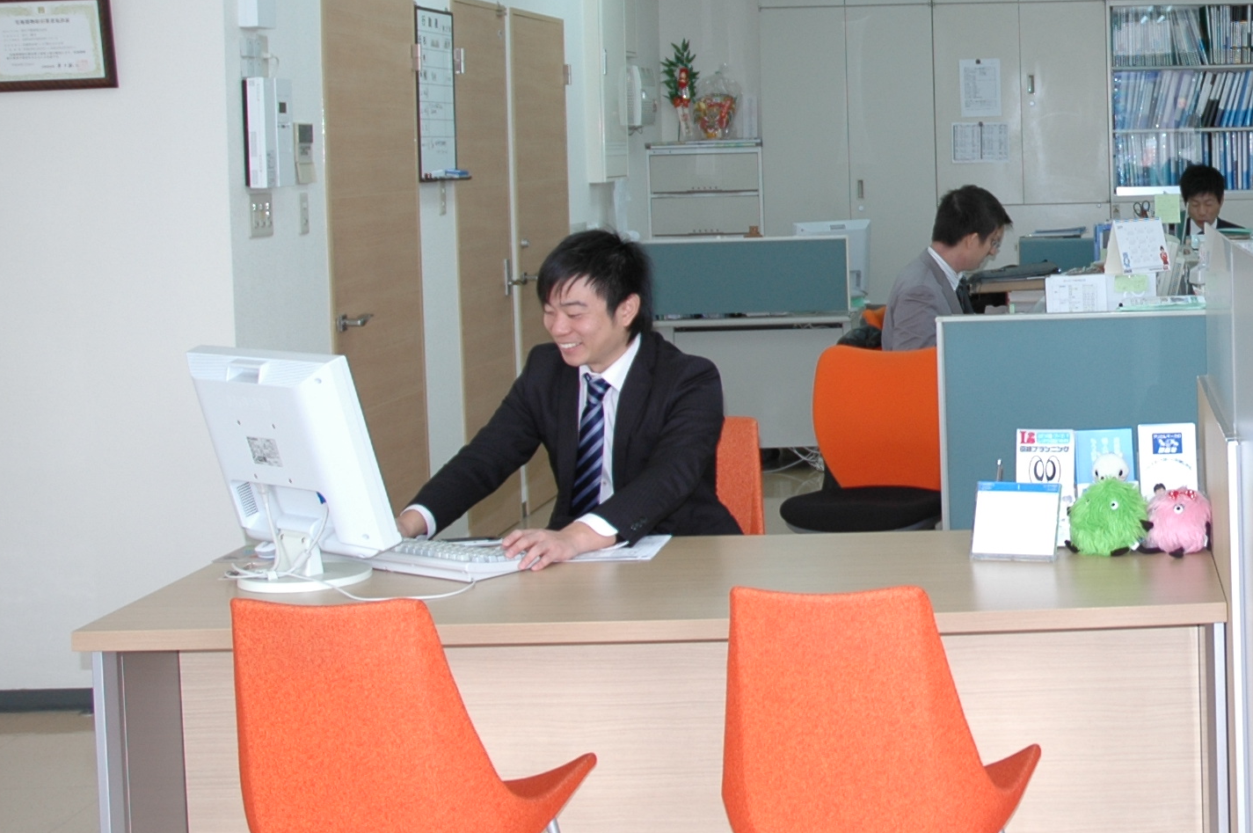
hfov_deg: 32.5
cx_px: 1228
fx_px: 1982
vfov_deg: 23.4
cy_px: 167
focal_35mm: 57
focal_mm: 18
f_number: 3.5
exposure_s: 1/60
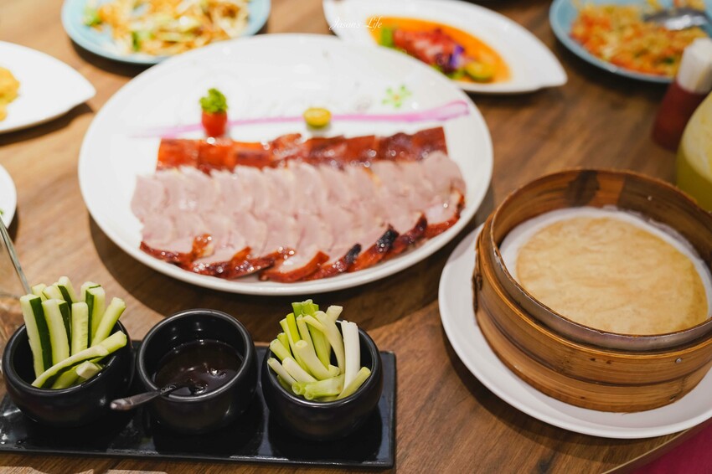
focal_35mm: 41
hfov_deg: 47.4
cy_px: 237
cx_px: 356
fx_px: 811
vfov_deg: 32.6
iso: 400
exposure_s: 1/50
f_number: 2.8
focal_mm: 41
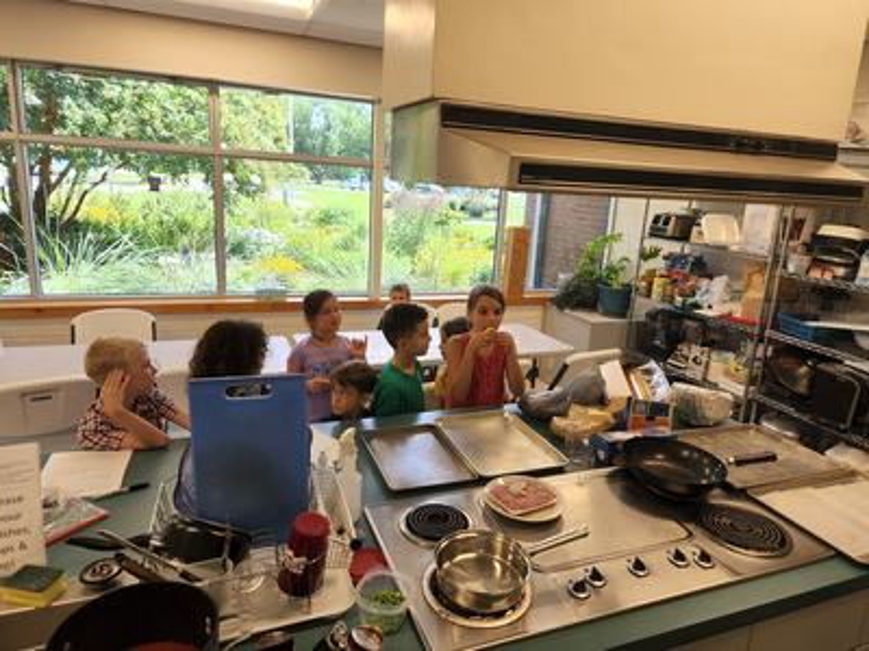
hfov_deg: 73.9
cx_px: 434
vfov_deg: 58.9
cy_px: 326
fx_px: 577
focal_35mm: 23
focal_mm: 6.4
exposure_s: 1/180
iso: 80
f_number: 1.8
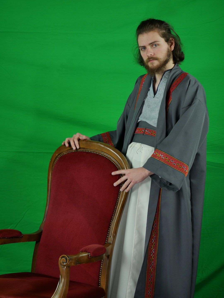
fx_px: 1035
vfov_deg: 16.4
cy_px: 149
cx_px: 112
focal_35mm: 120
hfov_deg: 12.4
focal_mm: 60
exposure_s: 1/50
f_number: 2.8
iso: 200
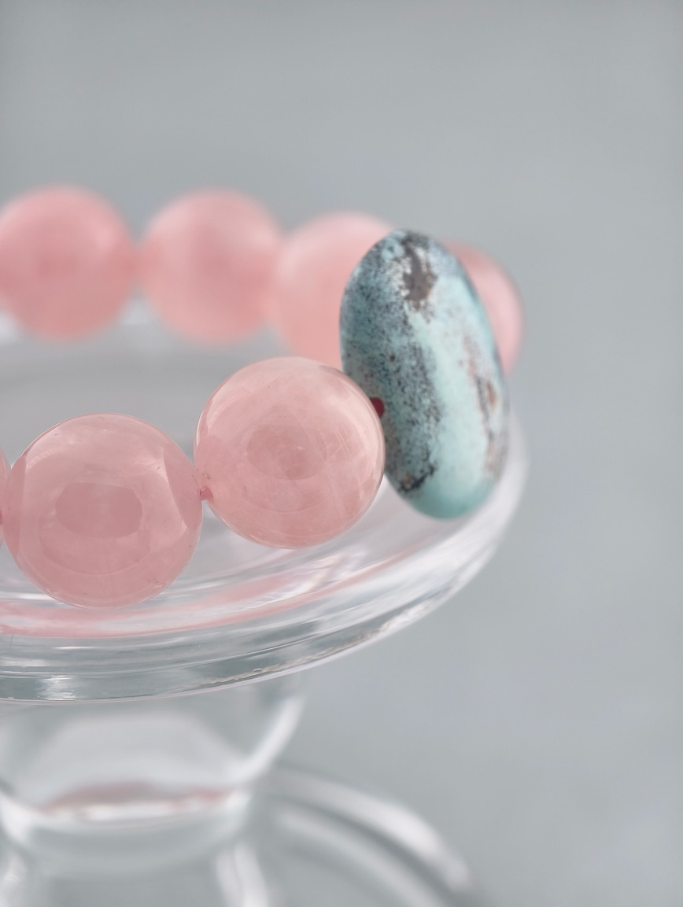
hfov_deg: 17.4
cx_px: 342
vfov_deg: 23.0
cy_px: 454
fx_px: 2231
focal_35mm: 85
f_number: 2.67
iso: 125
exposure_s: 1/160
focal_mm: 22.48
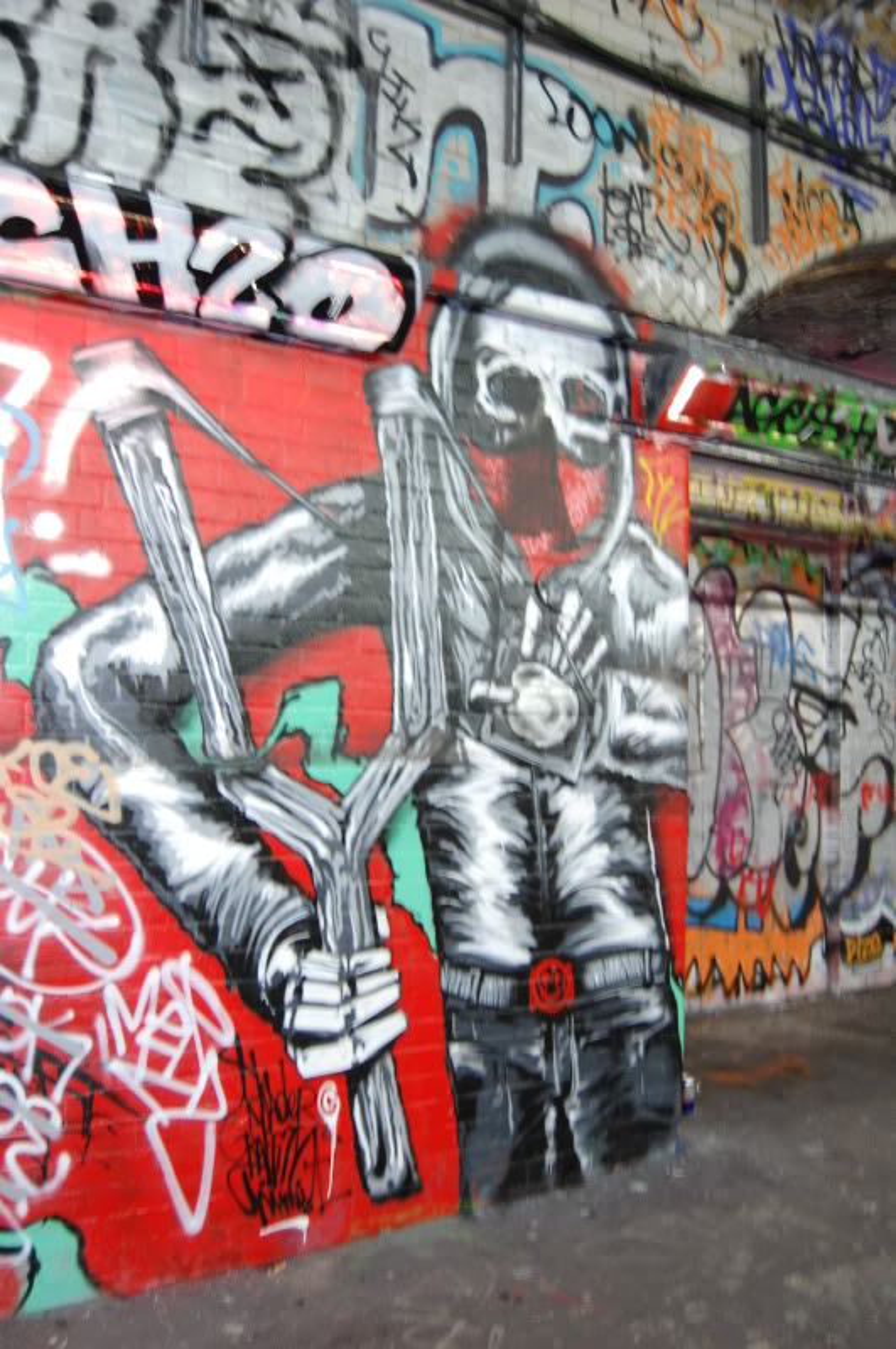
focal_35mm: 30
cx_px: 448
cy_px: 674
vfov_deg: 62.0
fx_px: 1122
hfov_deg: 43.5
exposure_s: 1/8
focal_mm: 20
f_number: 3.8
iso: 400
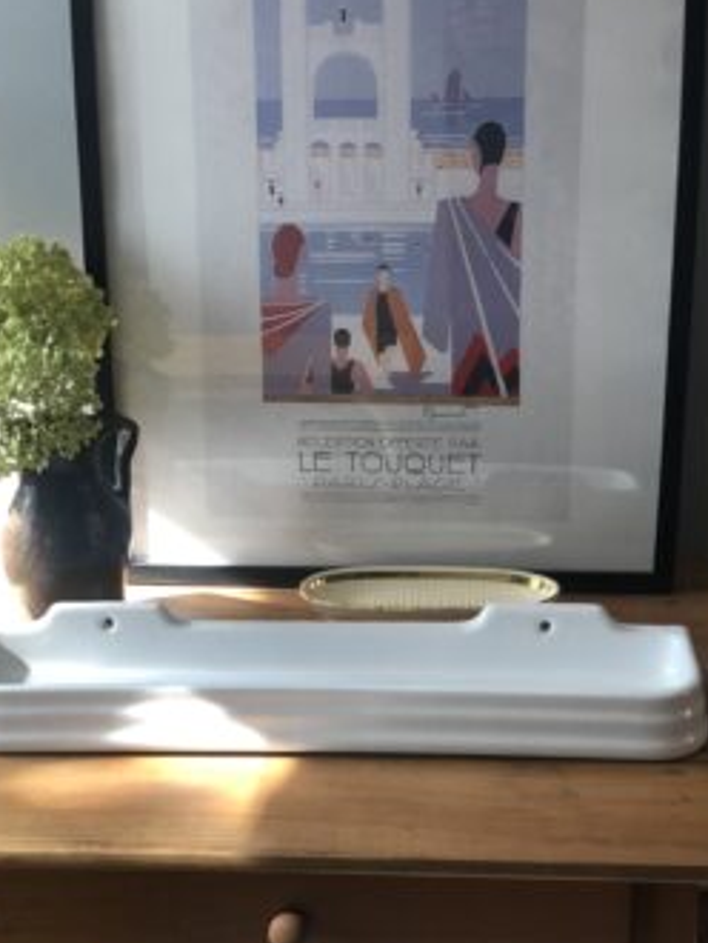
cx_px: 345
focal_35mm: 63
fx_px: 1716
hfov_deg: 23.3
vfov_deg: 30.7
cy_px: 509
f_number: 2.4
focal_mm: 6
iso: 80
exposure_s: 1/60
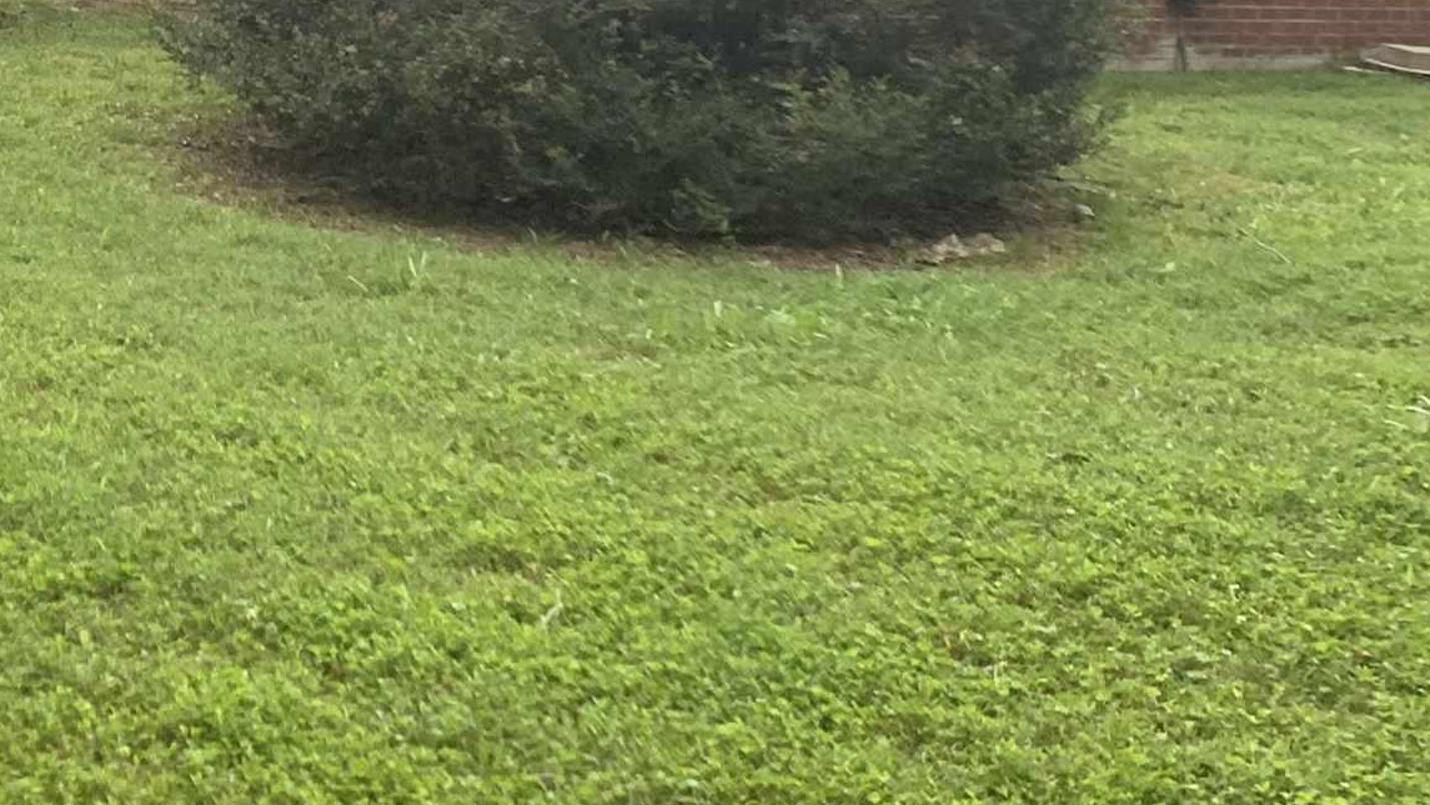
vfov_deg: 15.7
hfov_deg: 25.1
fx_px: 2882
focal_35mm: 76
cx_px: -284
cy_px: 42
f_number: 1.8
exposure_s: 1/117
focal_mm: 4.25
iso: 100
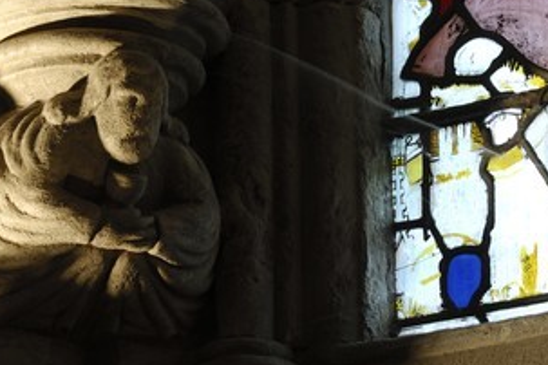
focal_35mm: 188
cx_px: 188
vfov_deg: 7.3
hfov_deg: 10.9
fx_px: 2862
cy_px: 139
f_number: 9
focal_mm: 90
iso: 100
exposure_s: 1/1.25
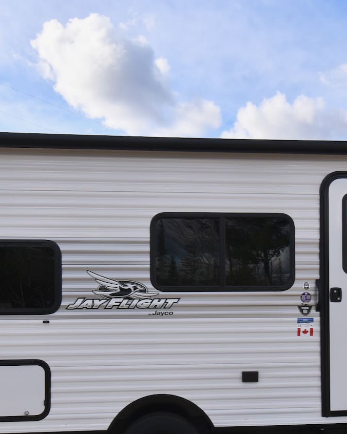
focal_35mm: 34
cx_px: 208
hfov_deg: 42.5
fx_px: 443
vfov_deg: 50.8
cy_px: 305
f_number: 10
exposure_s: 1/400
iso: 200
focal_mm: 11.5
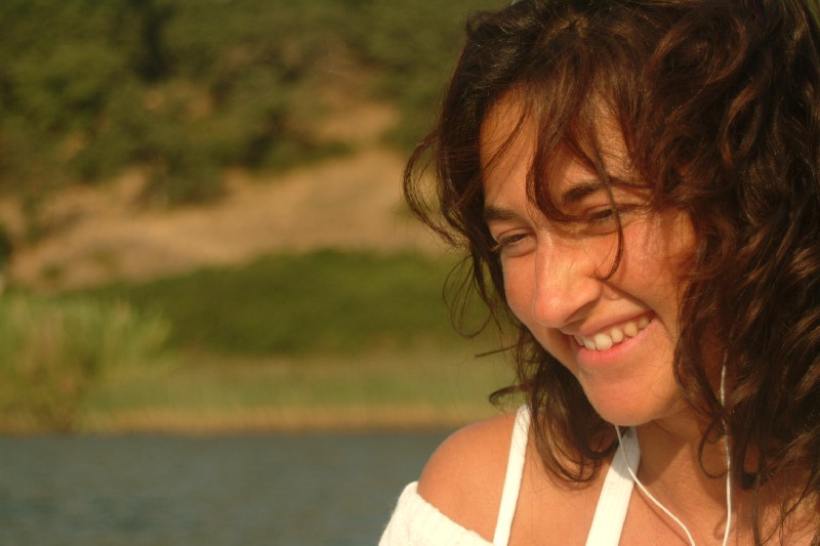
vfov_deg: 13.0
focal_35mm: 105
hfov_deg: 19.5
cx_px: 410
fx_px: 2391
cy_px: 273
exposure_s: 1/350
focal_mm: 70
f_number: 5.3
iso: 100
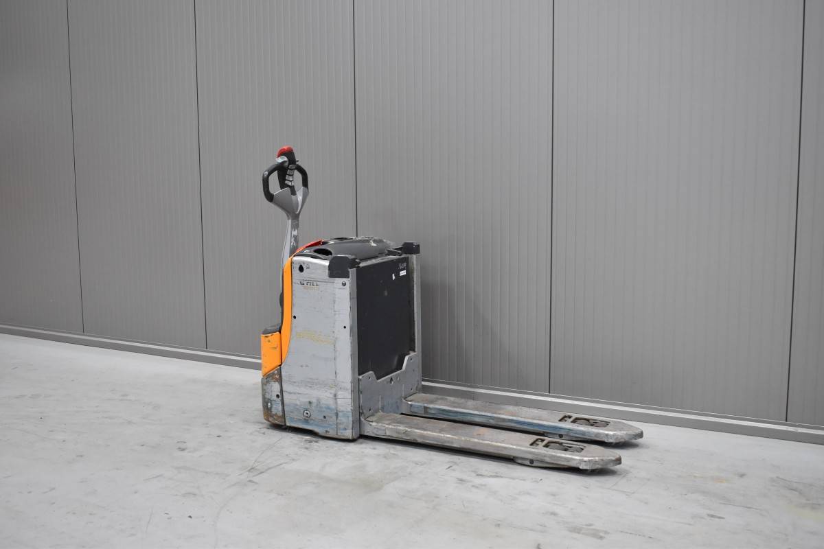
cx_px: 412
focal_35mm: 38
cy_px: 274
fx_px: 858
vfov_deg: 35.5
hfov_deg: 51.3
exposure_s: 1/50
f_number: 5
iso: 1250
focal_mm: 25
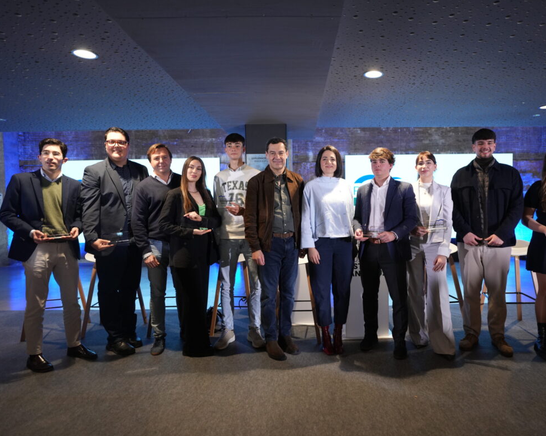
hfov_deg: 72.3
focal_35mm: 23
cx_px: 306
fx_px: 372
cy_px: 222
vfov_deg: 60.9
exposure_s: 1/250
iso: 640
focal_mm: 20
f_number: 1.8
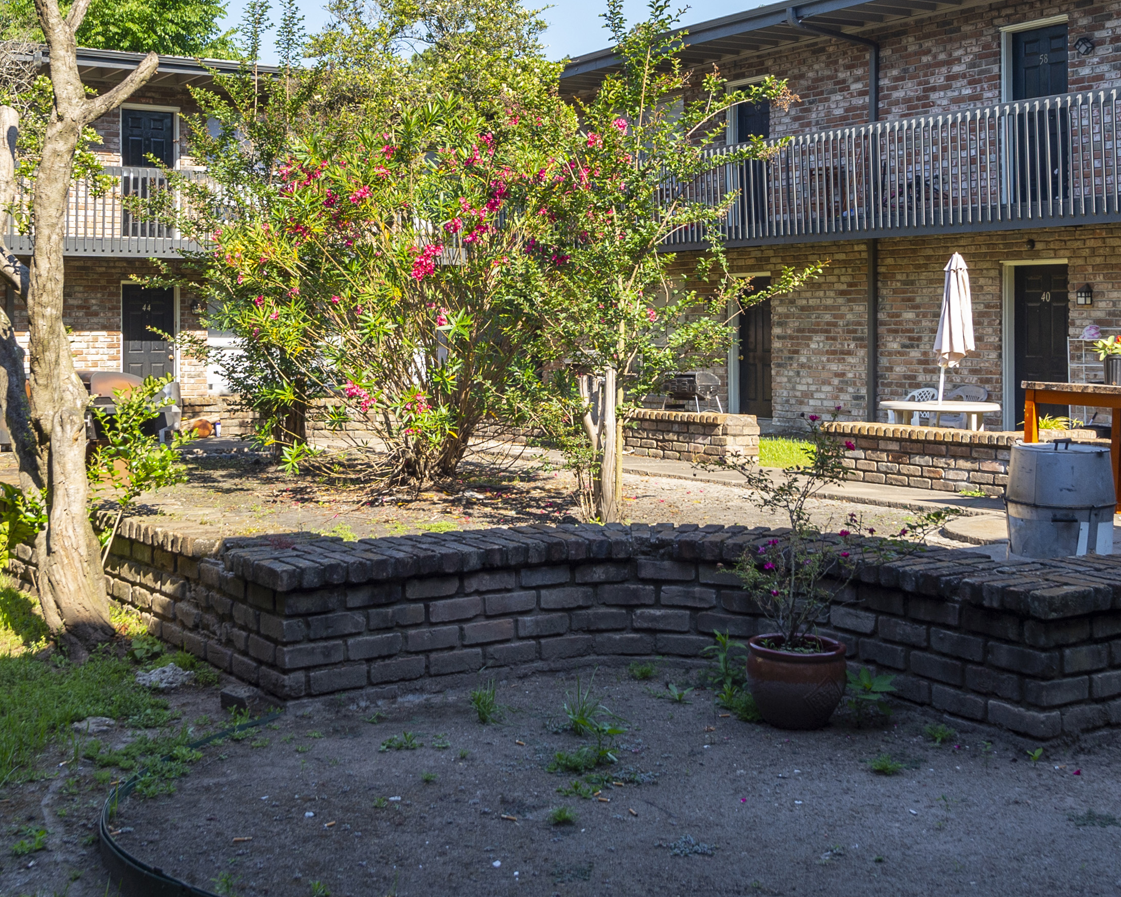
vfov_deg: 30.7
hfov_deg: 38.0
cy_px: 327
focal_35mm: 49
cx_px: 513
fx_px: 1626
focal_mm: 23
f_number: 8
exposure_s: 1/160
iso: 200
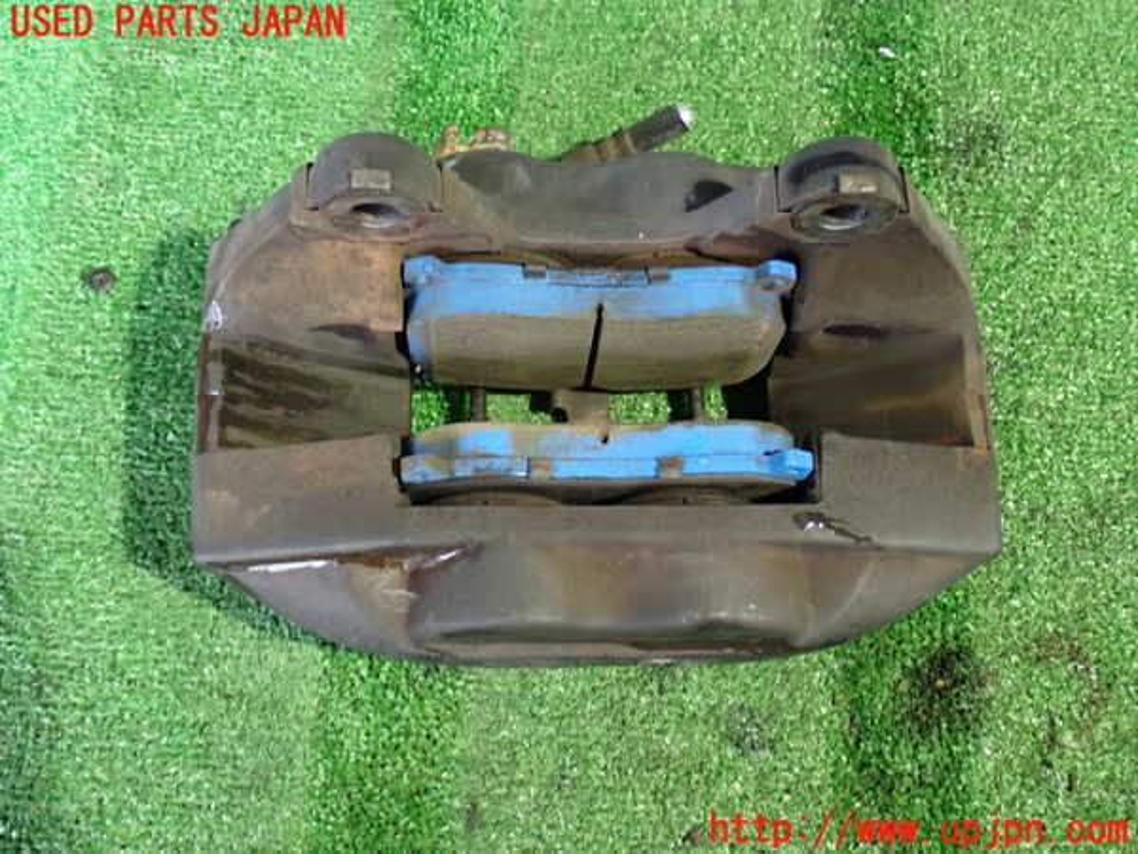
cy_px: 427
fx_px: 1348
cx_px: 569
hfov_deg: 45.8
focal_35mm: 41
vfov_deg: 35.1
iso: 800
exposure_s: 1/20
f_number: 2.8
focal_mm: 7.31
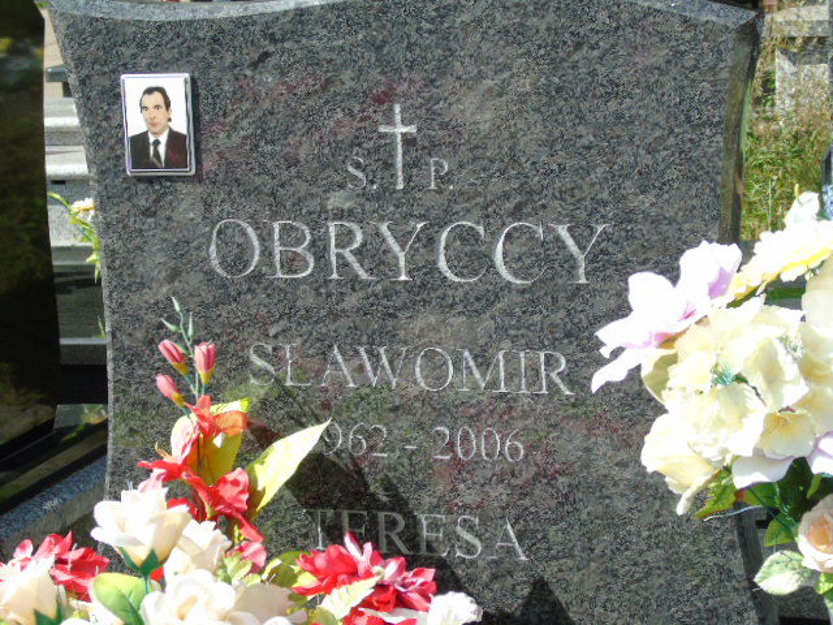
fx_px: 2599
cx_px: 416
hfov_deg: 18.2
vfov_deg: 13.7
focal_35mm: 108
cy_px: 312
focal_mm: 19
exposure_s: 1/250
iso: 80
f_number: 4.4
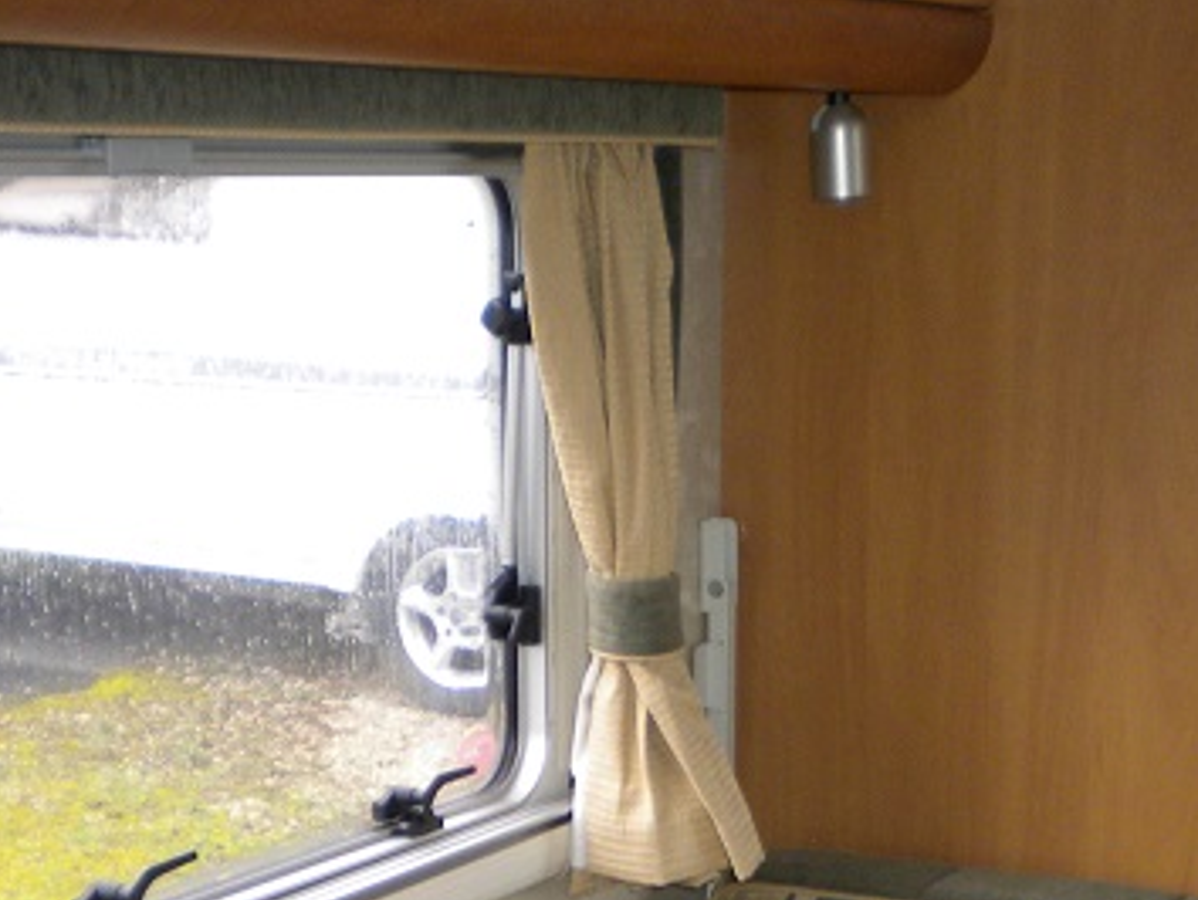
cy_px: 991
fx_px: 2736
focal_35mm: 79
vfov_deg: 18.0
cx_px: 782
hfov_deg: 24.6
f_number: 3.1
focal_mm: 6.3
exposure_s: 1/60
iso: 175
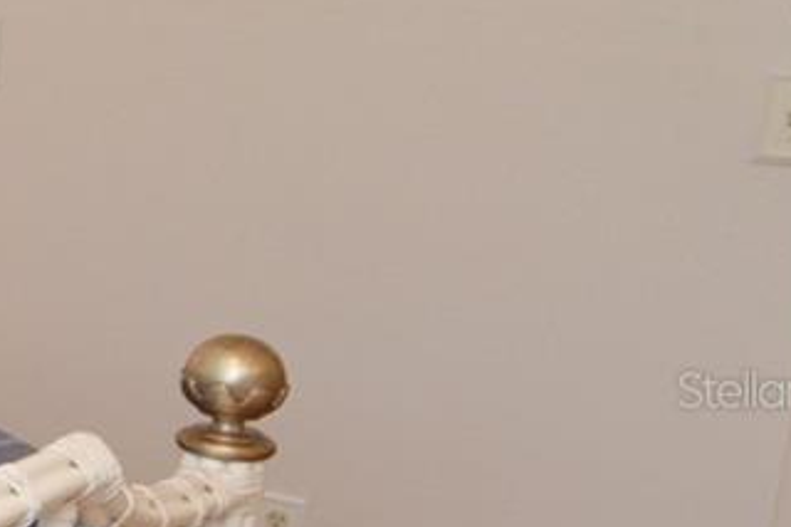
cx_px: -1080
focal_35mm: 90
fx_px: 1976
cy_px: 390
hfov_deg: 14.8
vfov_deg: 15.1
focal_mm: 12
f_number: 4
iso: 450
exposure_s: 1/60
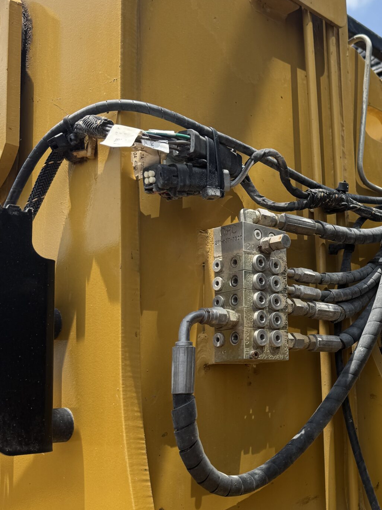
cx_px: 352
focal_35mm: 45
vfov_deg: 42.0
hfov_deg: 30.6
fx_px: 662
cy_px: 283
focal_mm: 6.76
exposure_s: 1/2833
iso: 80
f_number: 1.78
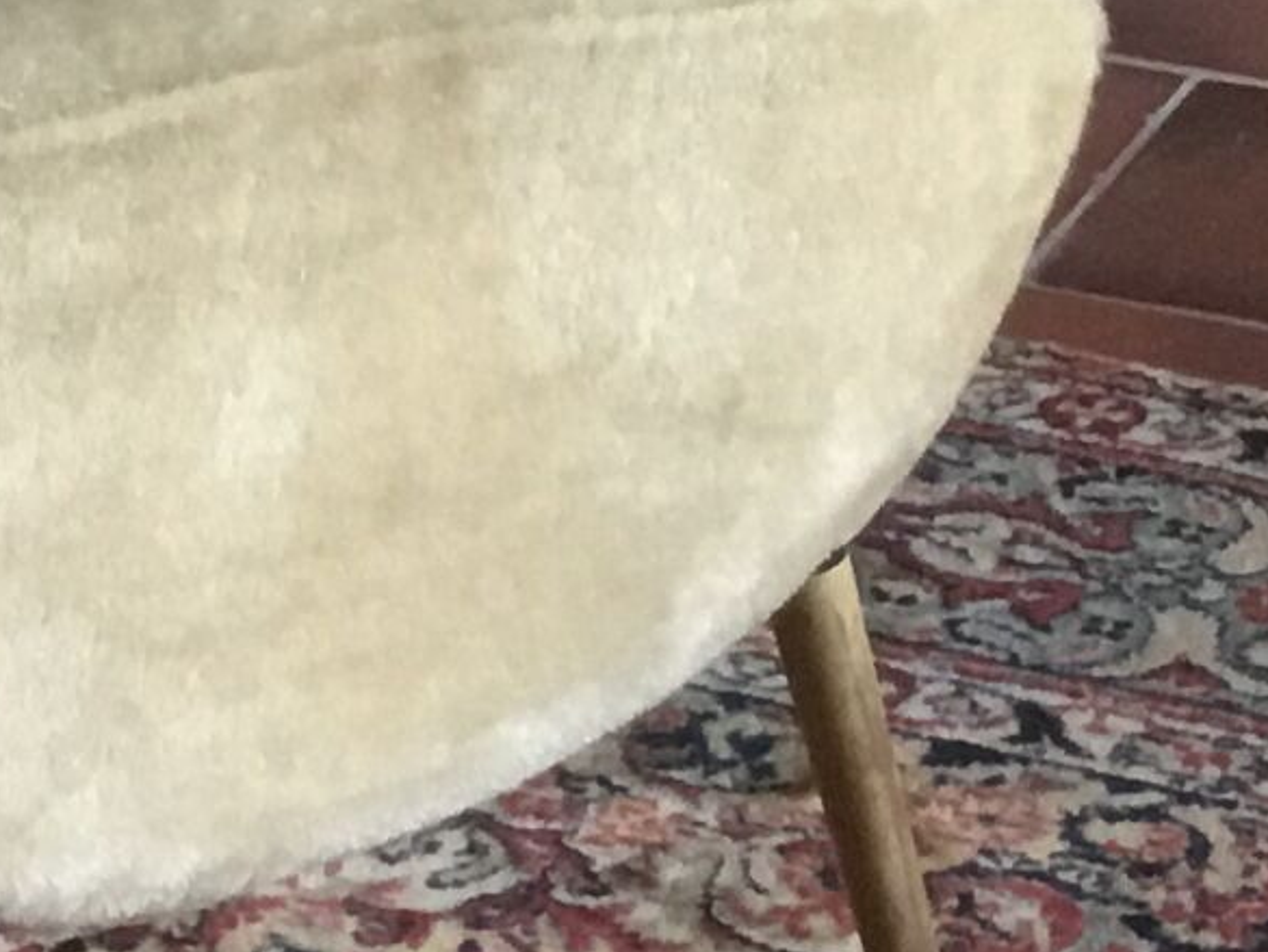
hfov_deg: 11.2
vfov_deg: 8.5
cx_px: -271
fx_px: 6338
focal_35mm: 173
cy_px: -63
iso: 160
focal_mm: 3.3
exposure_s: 1/33
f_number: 2.4
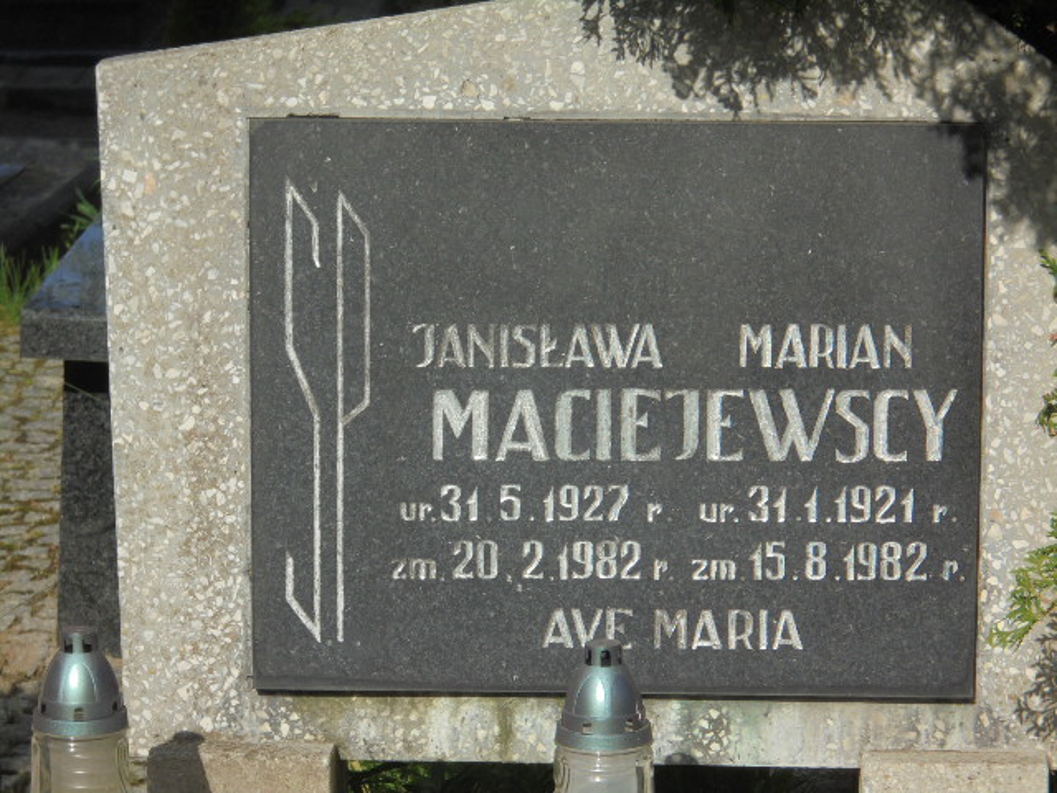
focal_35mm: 156
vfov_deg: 9.5
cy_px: 396
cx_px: 528
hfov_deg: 12.7
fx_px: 4763
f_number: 6.5
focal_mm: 27.6
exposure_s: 1/500
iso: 100
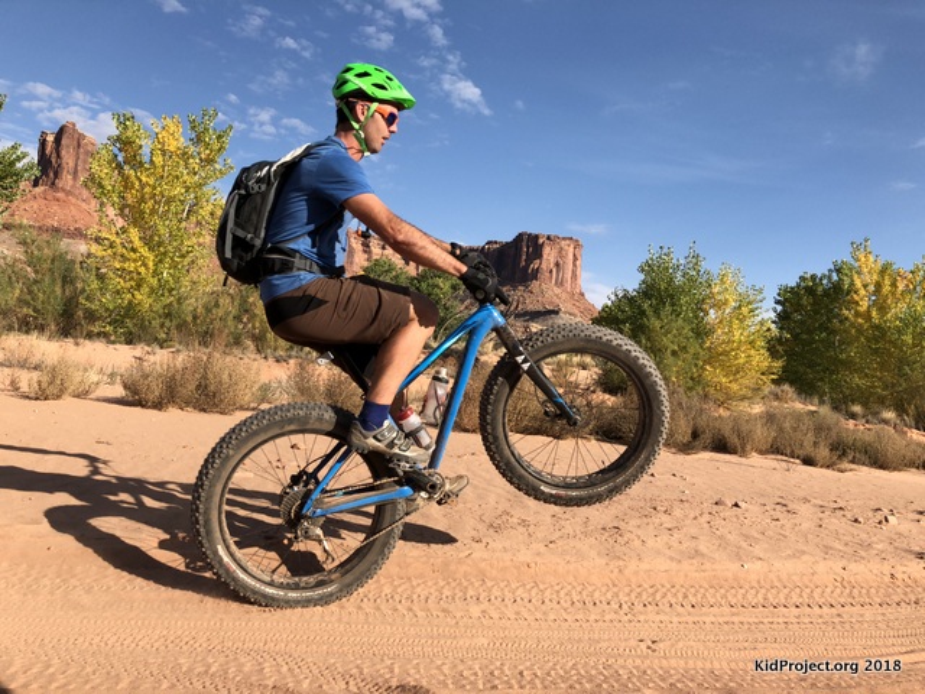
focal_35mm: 29
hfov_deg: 61.7
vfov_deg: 48.2
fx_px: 775
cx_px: 462
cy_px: 347
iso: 20
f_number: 1.8
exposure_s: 1/1845
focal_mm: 3.99
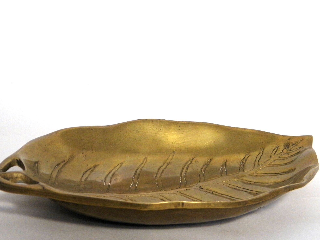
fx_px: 564
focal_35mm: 61
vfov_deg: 24.0
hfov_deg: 31.7
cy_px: 111
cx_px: 156
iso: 200
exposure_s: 1/40
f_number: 3.9
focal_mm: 8.6
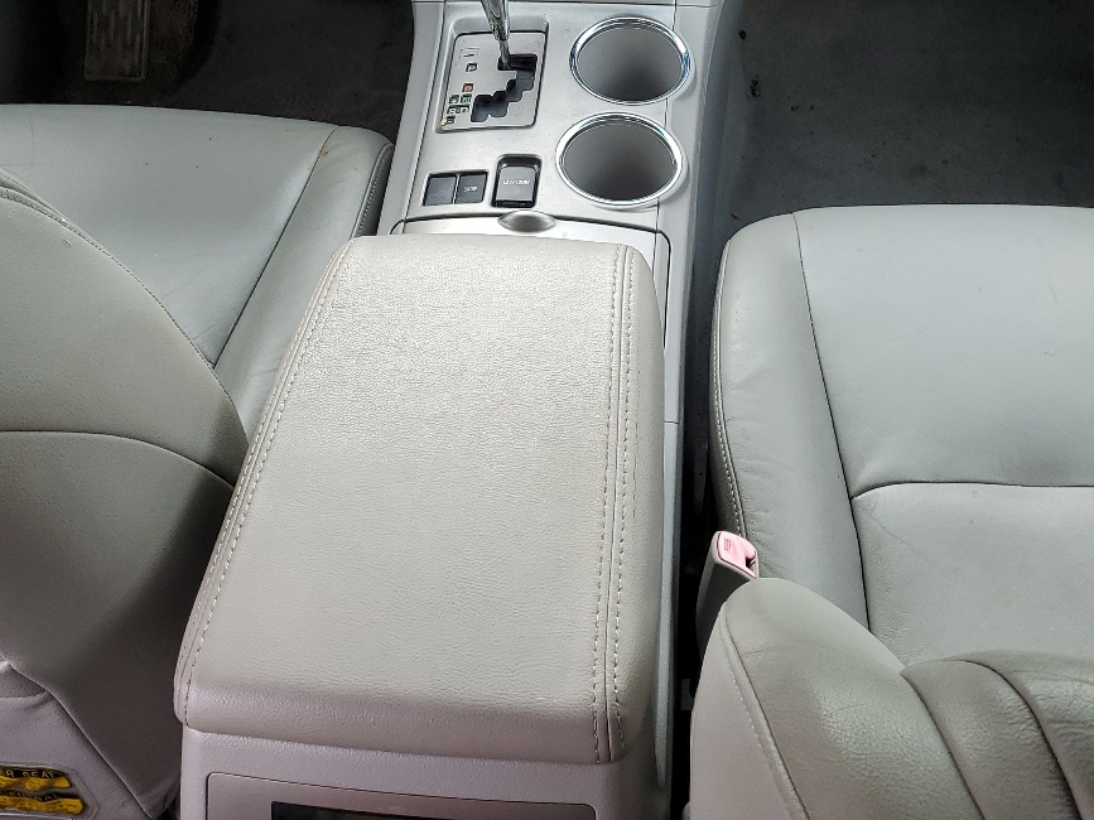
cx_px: 495
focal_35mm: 48
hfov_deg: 39.6
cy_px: 134
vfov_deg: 29.4
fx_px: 1517
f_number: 1.5
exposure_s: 1/175
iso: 50
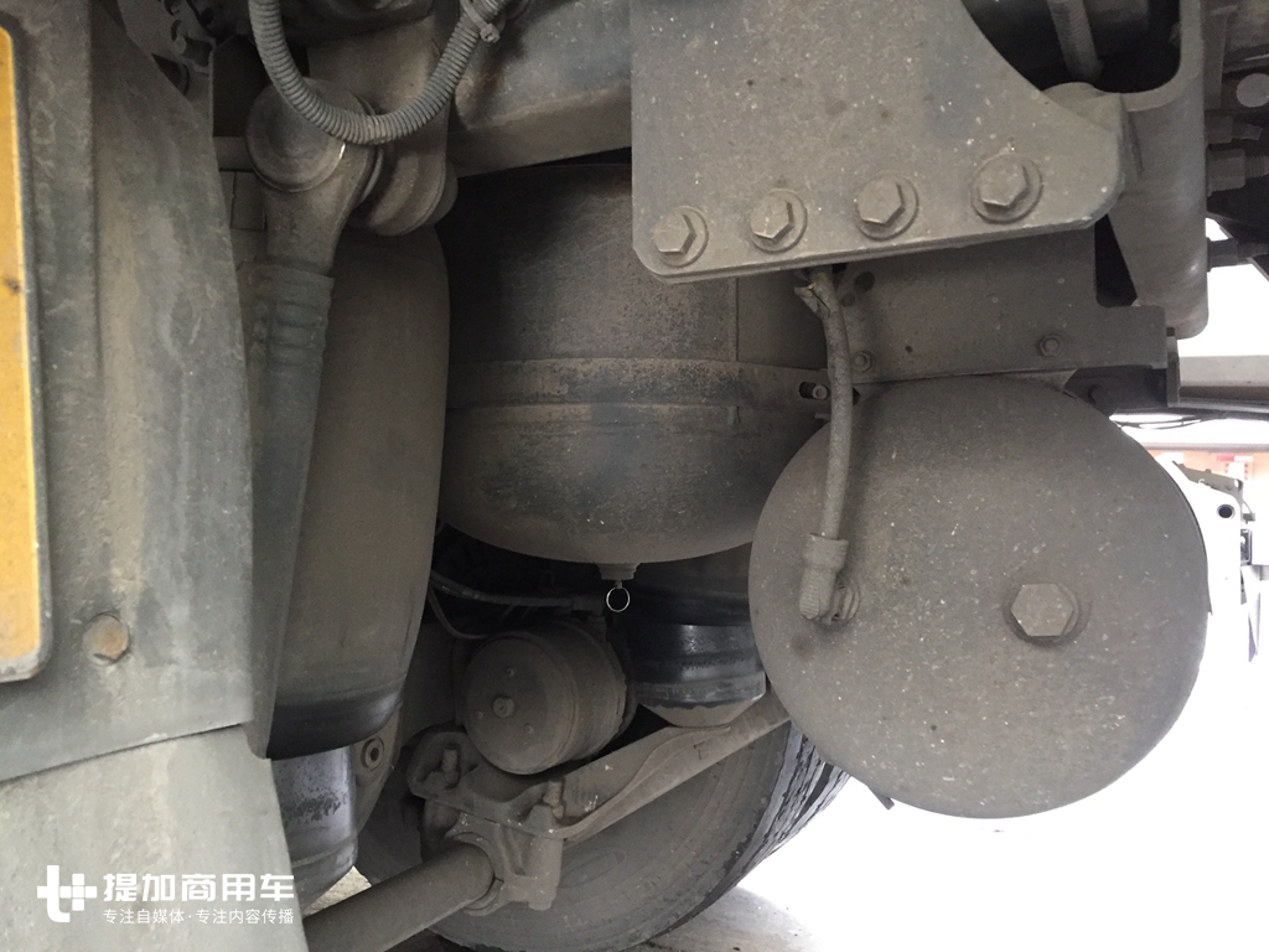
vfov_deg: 48.2
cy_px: 476
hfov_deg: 61.7
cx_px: 634
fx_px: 1063
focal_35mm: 29
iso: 250
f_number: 2.2
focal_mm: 4.15
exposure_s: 1/25
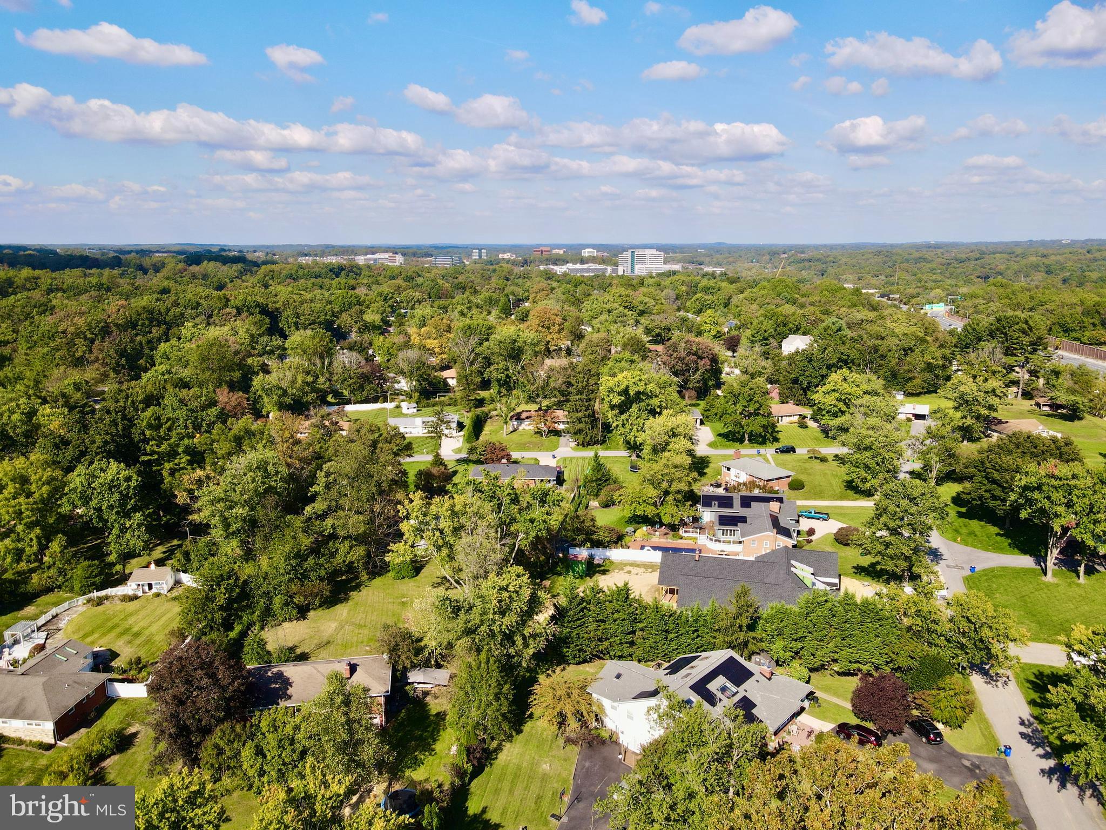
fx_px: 767
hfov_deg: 71.6
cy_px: 415
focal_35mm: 24
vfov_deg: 56.8
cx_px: 553
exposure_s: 1/640
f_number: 2.8
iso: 100
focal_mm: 4.5
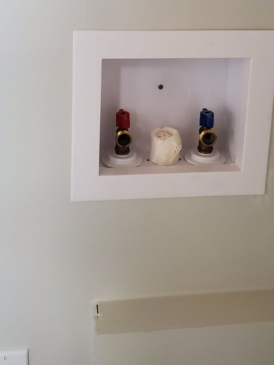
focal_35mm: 53
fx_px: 559
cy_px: 67
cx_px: 141
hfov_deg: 27.5
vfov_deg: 34.9
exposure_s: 1/60
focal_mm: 4.3
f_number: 2.4
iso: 250
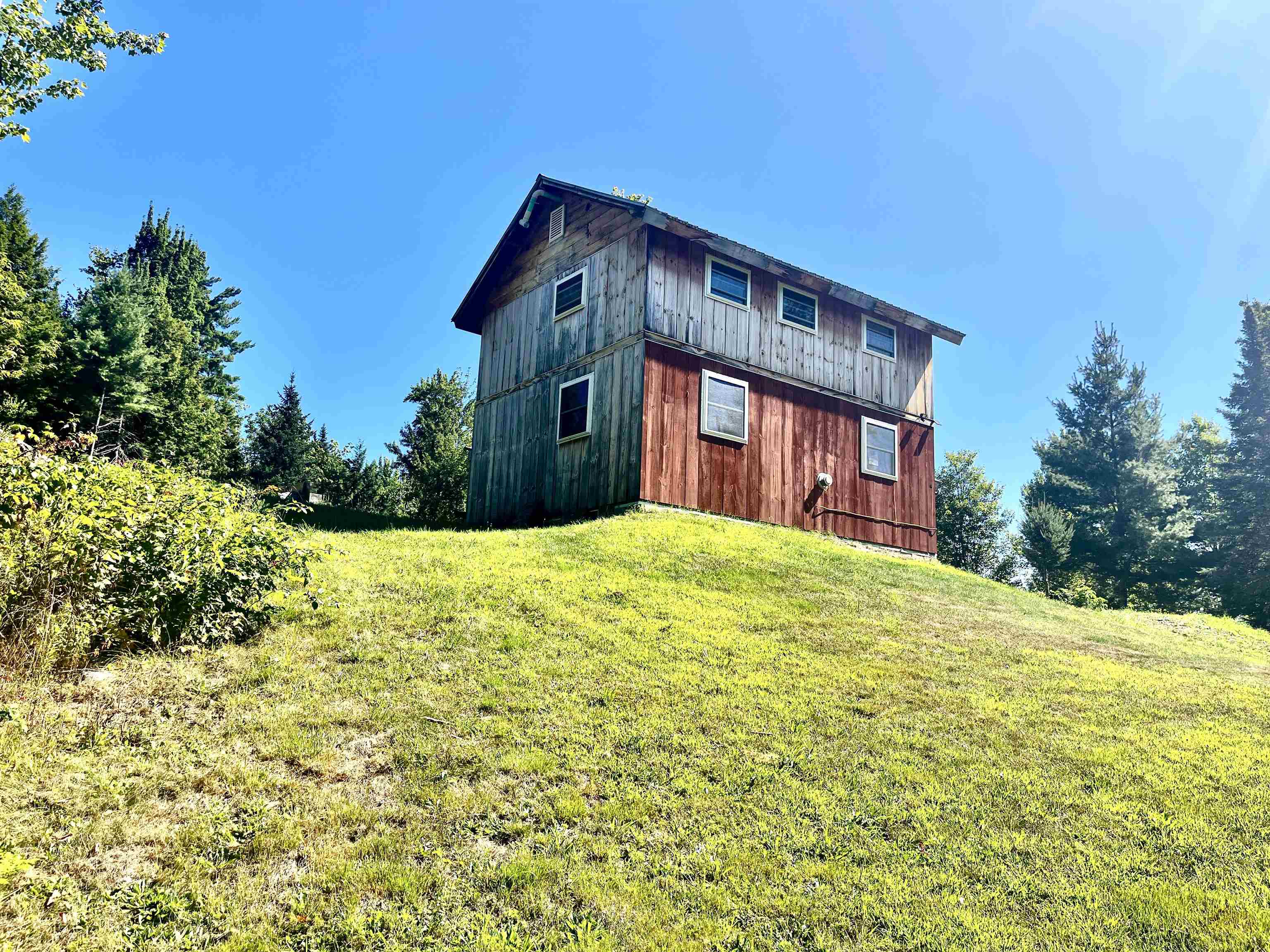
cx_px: 635
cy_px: 476
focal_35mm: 26
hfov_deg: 67.3
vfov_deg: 53.1
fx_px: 954
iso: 50
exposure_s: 1/2463
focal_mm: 5.1
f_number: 1.6
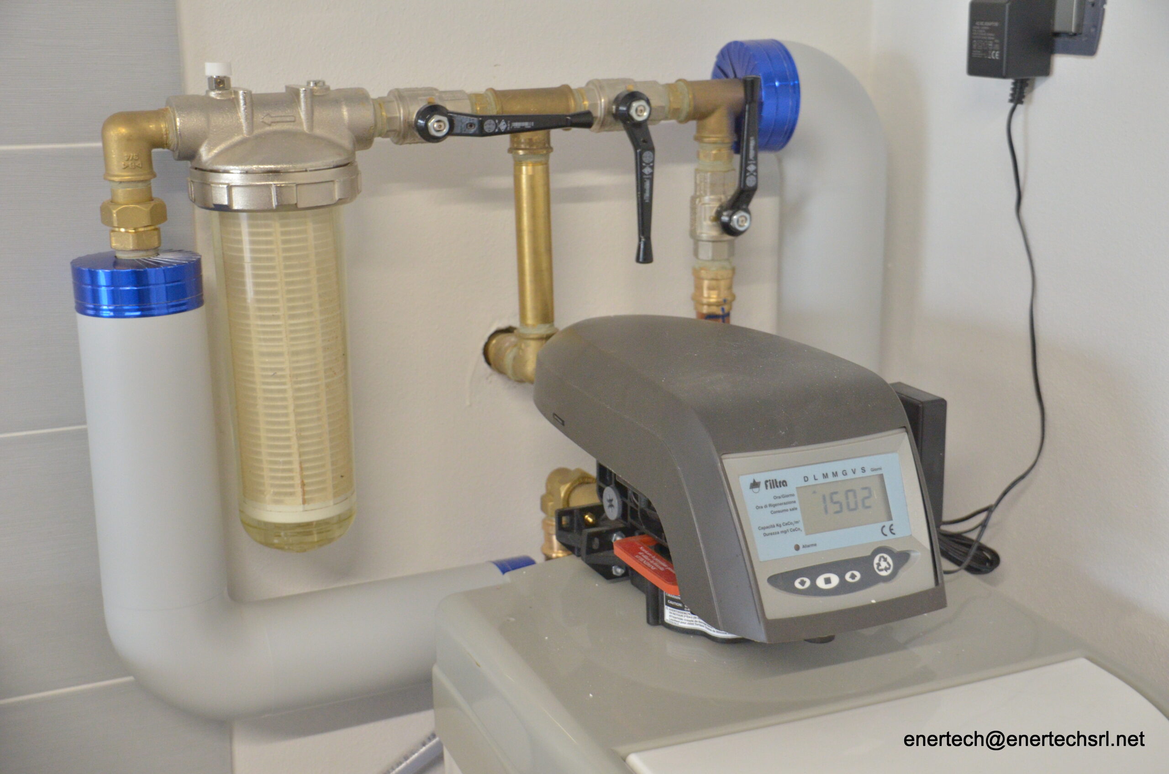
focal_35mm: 52
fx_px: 1701
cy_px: 387
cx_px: 584
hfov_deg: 37.9
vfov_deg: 25.6
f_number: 4.5
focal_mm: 35
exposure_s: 1/80
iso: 1600
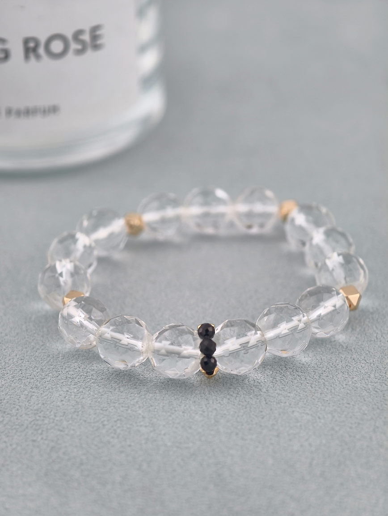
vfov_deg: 23.0
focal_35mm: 85
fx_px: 1267
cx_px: 194
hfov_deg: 17.4
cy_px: 258
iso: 125
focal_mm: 22.48
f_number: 2.67
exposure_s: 1/160
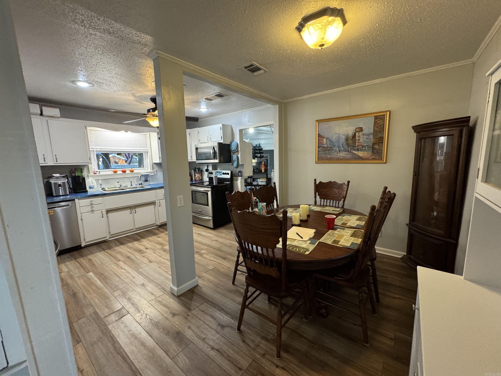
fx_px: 203
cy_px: 188
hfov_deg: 102.1
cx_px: 250
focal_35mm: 14
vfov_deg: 85.7
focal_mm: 2.22
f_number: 2.2
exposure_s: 1/60
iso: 500
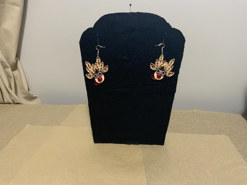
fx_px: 207
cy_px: 92
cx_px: 124
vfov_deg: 48.2
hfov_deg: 61.7
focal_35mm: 29
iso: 200
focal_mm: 3
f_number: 1.8
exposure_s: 1/59
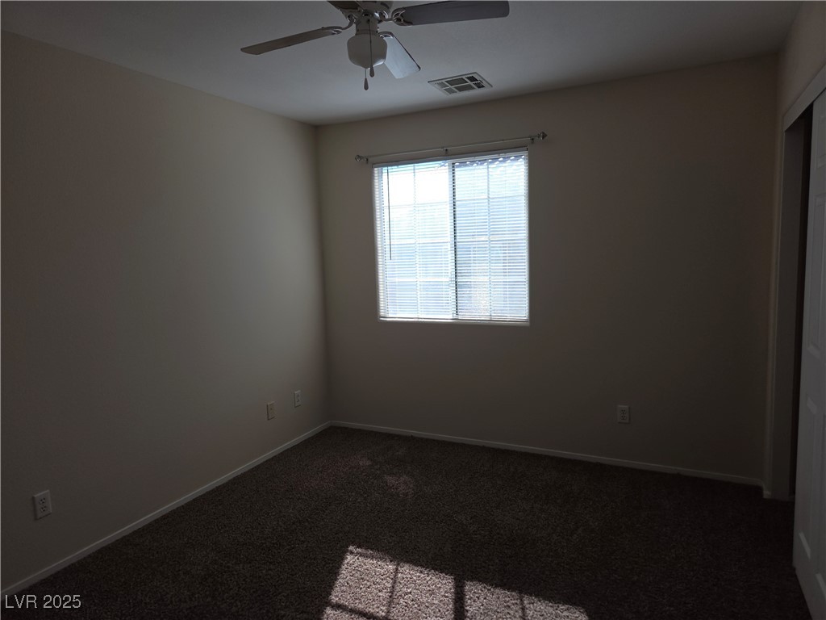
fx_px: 549
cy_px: 310
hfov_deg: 73.9
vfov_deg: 58.9
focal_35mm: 23
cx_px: 413
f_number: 1.8
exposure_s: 1/355
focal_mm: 5.4
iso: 25
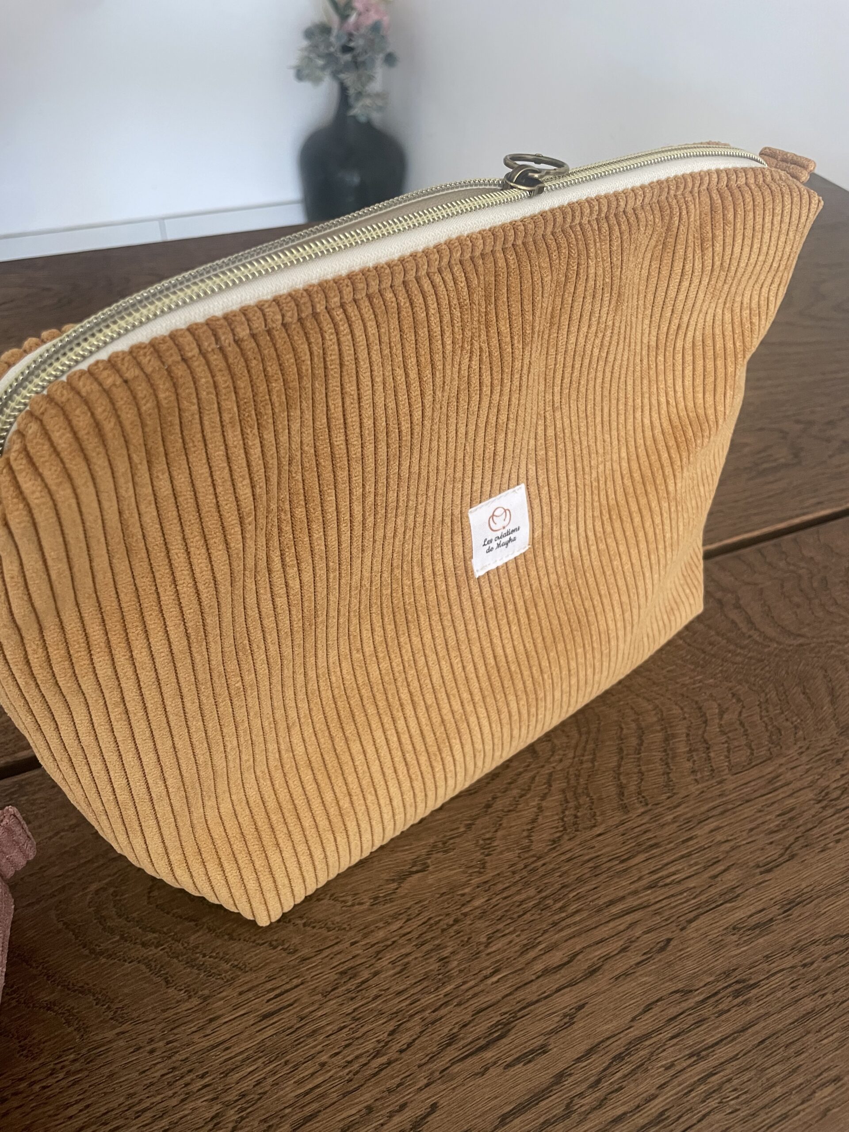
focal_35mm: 26
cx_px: 424
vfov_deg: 67.3
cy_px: 566
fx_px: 850
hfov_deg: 53.1
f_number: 1.6
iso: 160
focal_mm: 4.2
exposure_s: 1/60
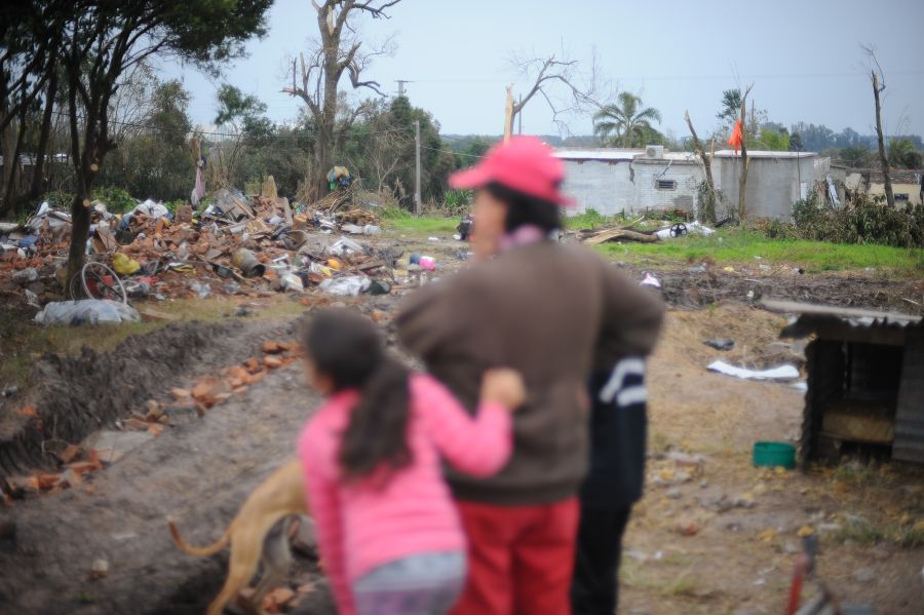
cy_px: 308
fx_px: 1283
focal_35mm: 50
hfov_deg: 39.6
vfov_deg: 27.0
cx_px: 462
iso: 250
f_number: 1.4
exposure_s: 1/800
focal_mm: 50
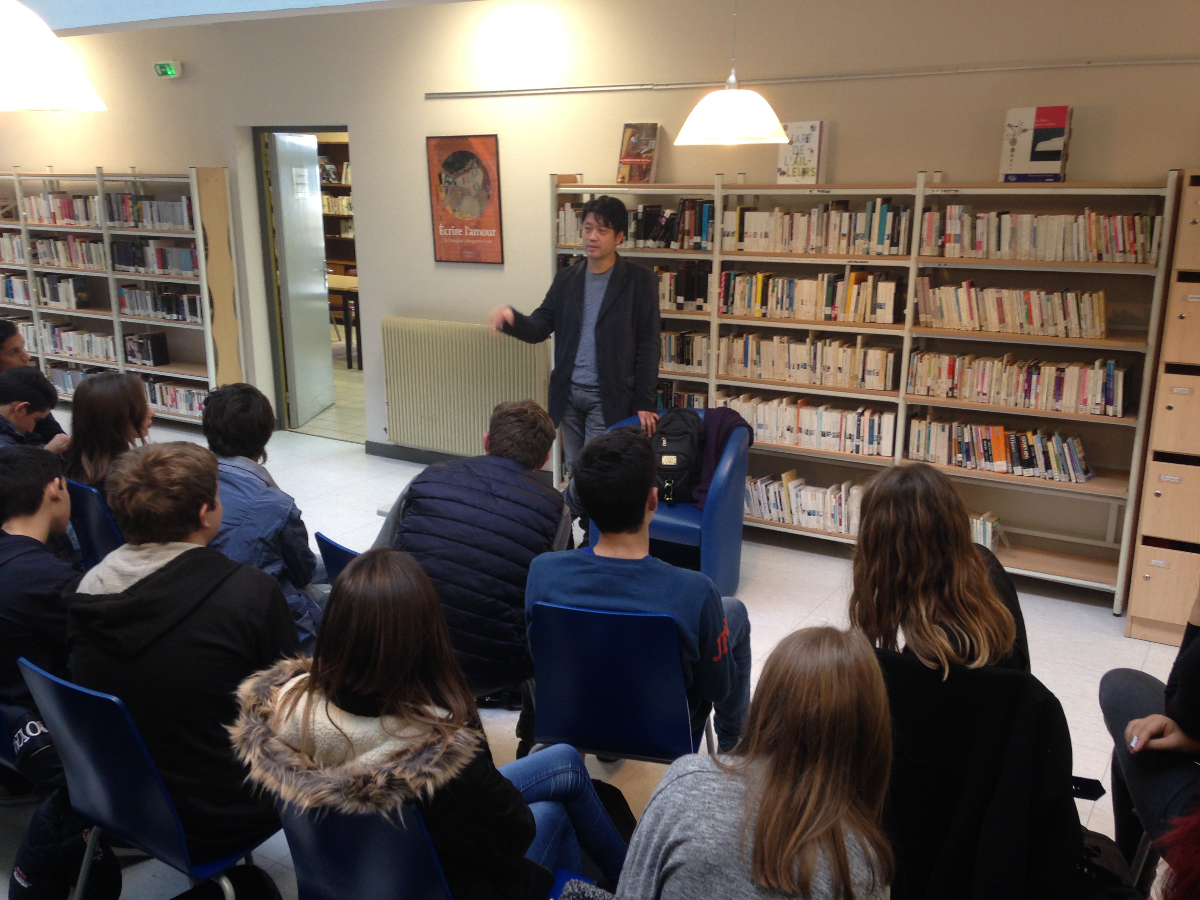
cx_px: 600
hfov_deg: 55.4
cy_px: 450
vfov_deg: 42.9
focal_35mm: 33
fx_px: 1144
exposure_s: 1/20
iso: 100
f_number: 2.4
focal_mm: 4.12
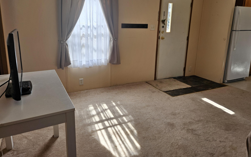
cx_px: 126
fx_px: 178
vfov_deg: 47.2
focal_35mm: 26
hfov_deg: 70.4
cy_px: 60
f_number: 1.8
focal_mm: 5.4
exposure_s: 1/120
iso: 40
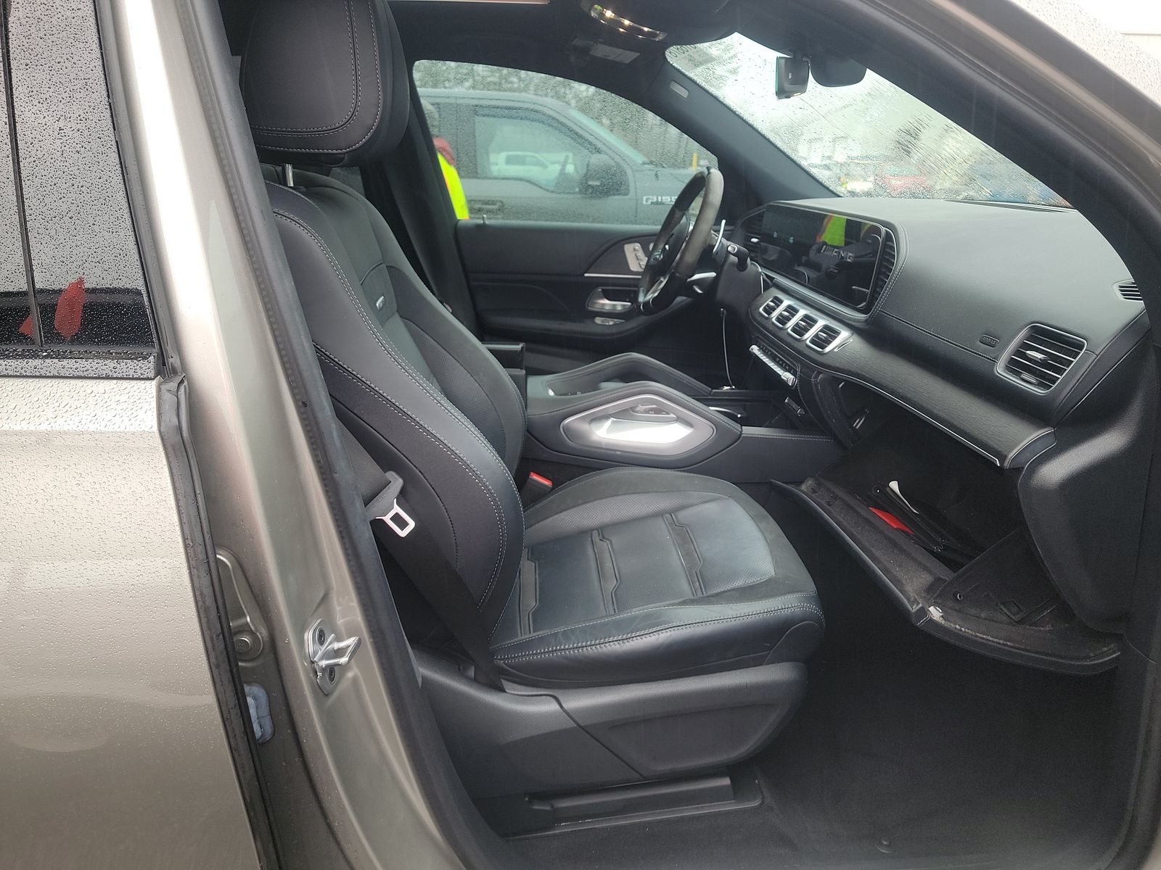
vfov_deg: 56.8
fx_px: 805
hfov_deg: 71.6
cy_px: 435
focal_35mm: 24
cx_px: 580
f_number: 1.8
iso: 62
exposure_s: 1/59
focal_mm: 6.7
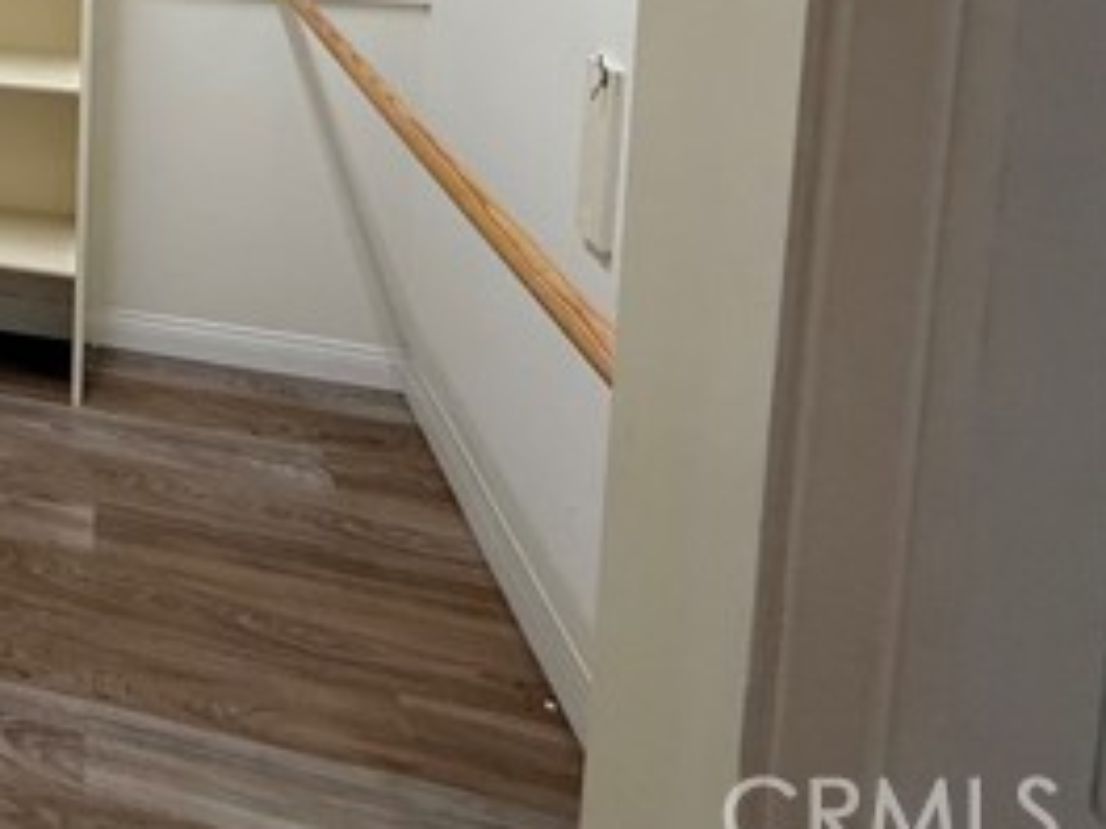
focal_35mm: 34
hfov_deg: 39.3
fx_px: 1086
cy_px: -130
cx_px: -218
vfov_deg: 34.6
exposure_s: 1/120
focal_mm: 2.22
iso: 160
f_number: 2.2
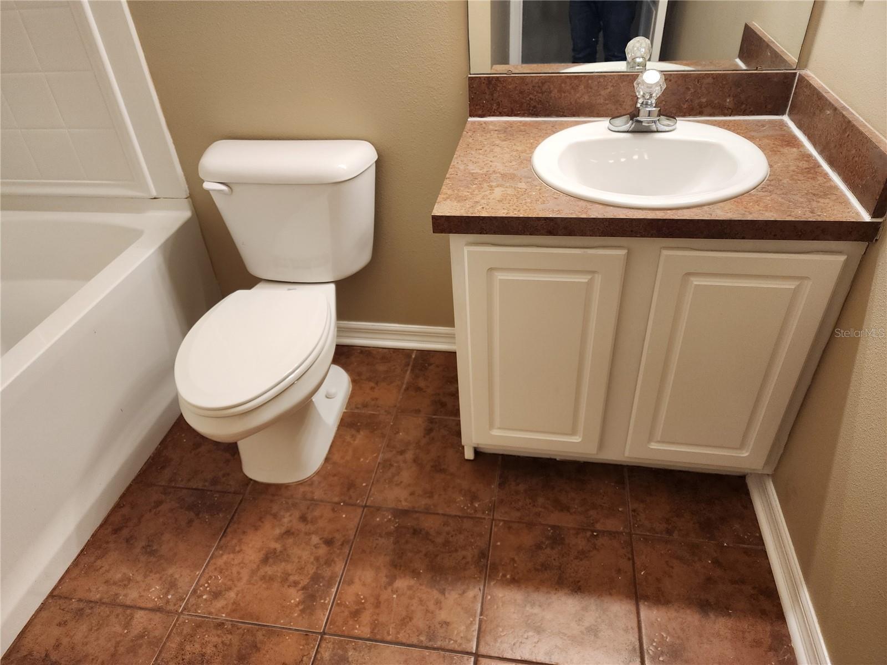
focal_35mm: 23
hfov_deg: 73.9
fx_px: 589
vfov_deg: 58.9
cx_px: 444
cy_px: 332
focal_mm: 6.4
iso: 200
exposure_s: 1/120
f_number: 1.8
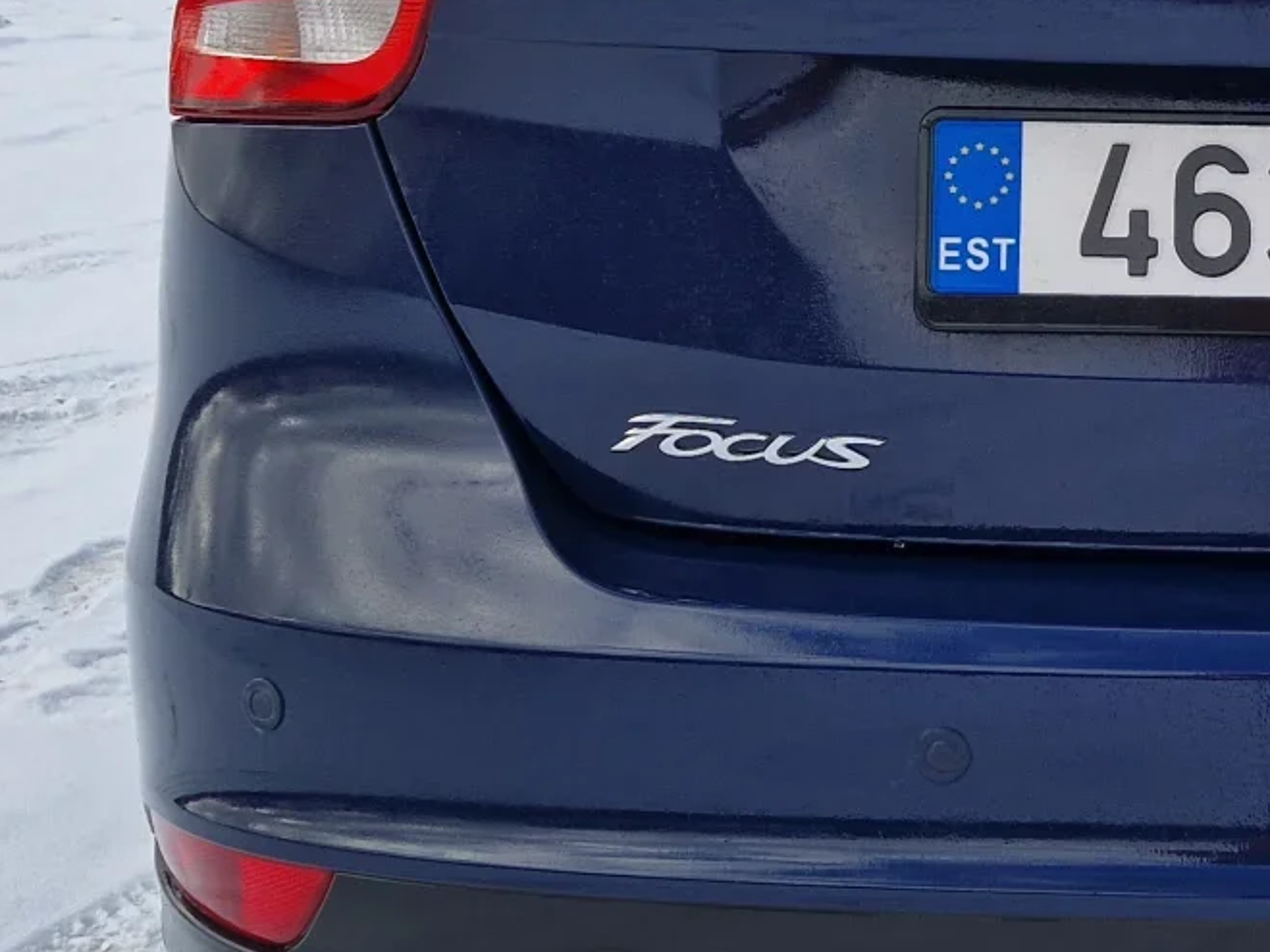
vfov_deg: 21.8
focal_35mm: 67
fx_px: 2458
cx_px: 1295
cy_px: 306
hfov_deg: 27.2
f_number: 1.8
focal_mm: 5.4
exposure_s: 1/750
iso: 50
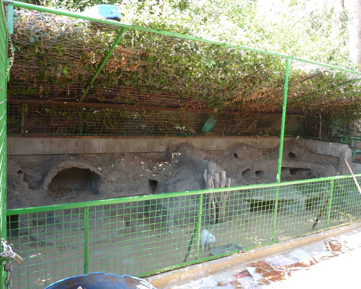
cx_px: 198
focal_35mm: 27
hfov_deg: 63.9
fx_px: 288
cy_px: 140
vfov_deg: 53.2
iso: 80
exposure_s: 1/50
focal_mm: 4.1
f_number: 3.3
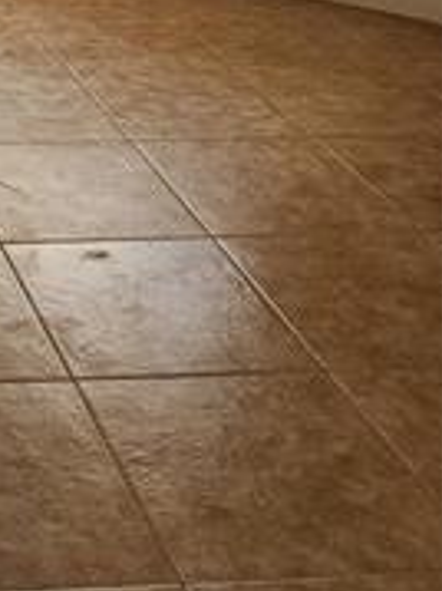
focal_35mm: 77
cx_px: -297
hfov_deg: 16.6
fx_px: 1312
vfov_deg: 23.3
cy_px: -106
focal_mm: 6.4
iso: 200
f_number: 1.8
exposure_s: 1/180
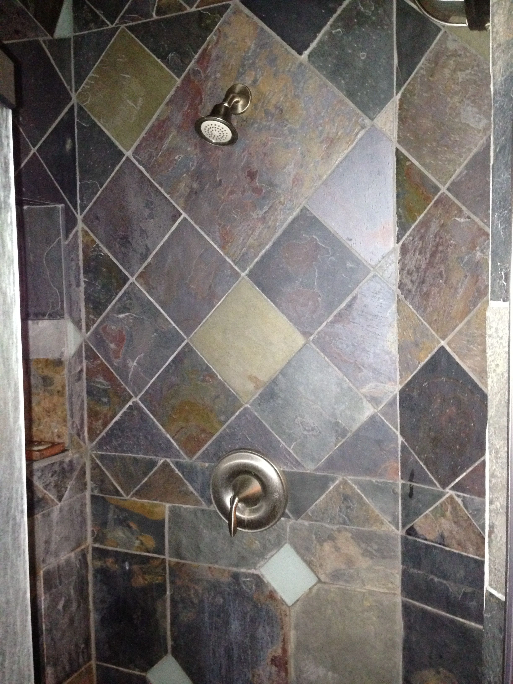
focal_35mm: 33
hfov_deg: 42.9
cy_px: 342
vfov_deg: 55.4
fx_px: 652
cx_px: 256
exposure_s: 1/16
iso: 500
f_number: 2.4
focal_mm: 4.12
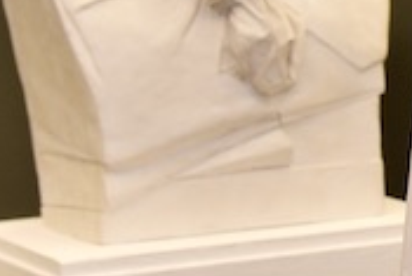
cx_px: 817
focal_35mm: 234
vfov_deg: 5.8
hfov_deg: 8.4
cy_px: -153
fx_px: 2680
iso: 800
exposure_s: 1/125
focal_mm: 40
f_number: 5.6
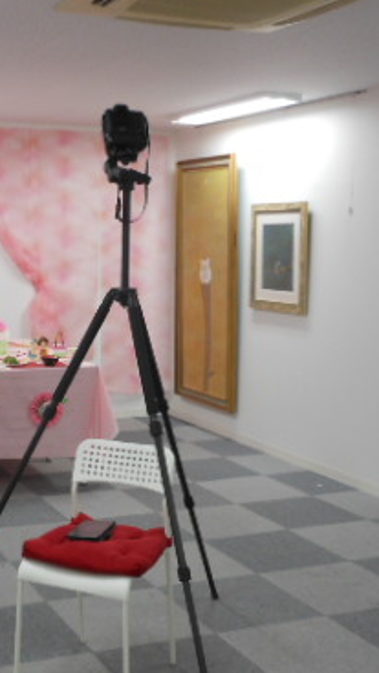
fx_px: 947
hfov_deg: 22.2
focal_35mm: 53
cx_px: 60
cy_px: 382
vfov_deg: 39.1
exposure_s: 1/30
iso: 160
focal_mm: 5
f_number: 3.7
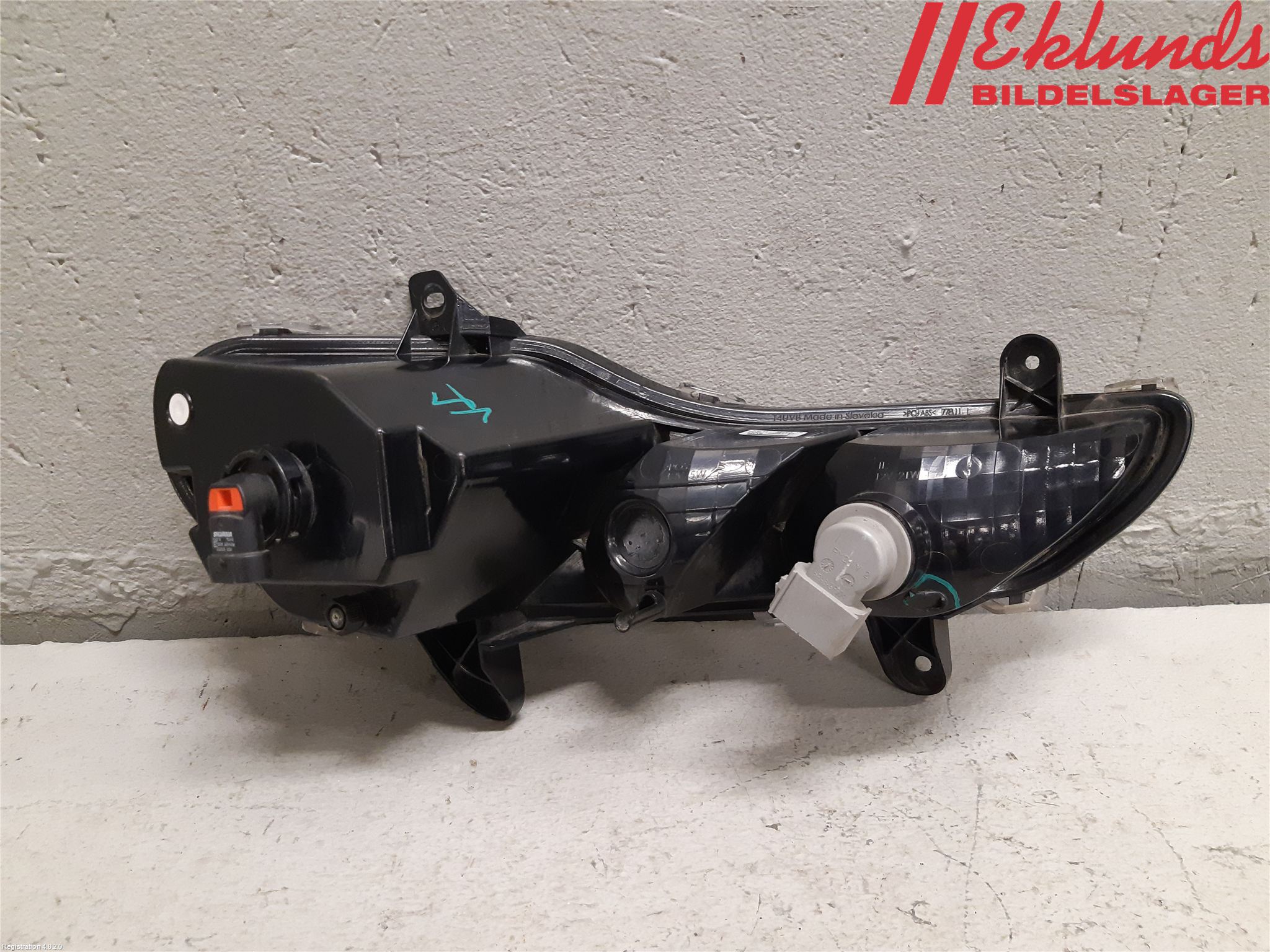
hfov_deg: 67.3
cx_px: 635
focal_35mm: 26
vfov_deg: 53.1
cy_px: 476
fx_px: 954
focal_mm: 3.93
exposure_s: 1/50
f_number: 1.7
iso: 250
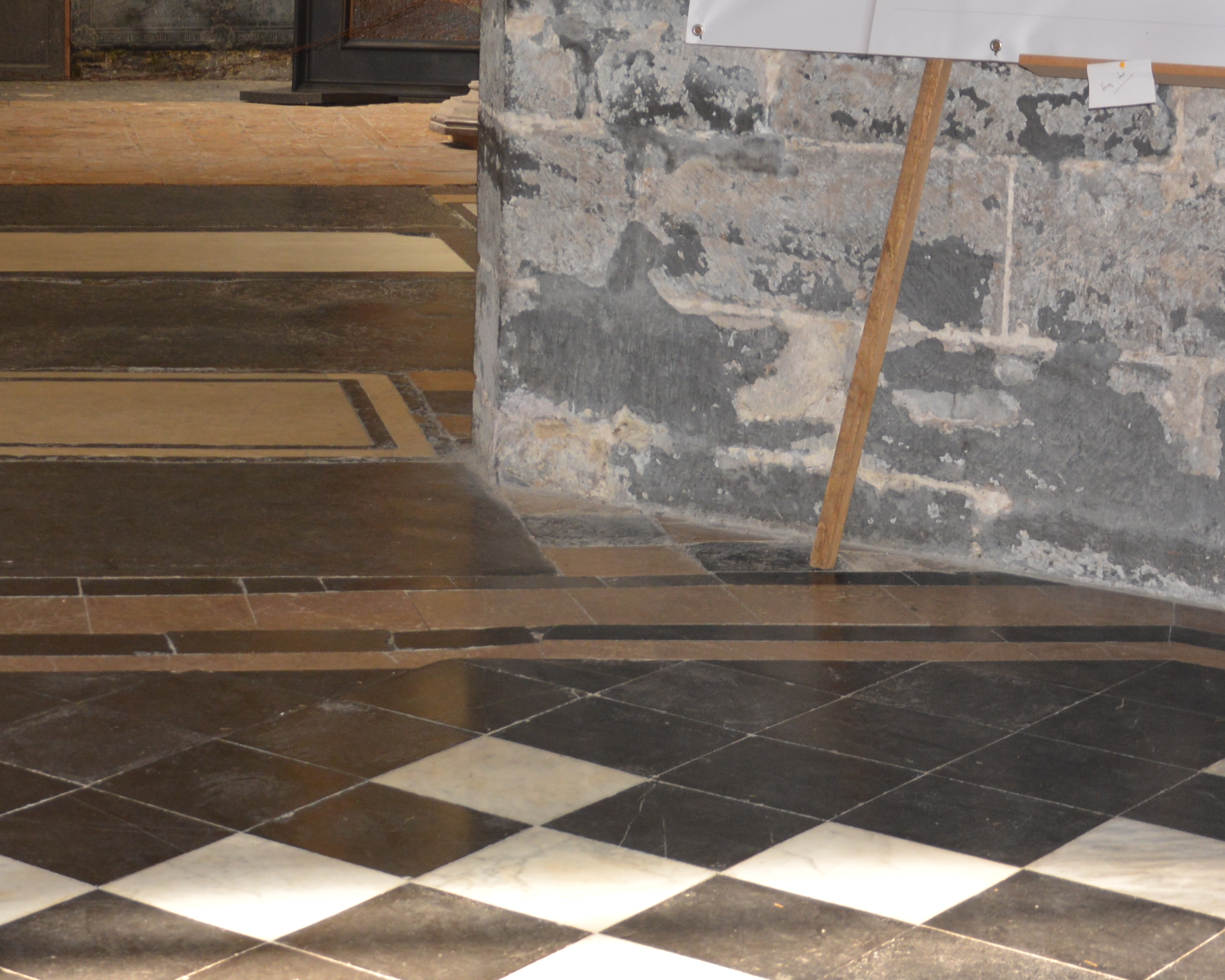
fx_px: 3087
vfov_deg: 18.0
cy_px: 271
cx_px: 159
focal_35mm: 85
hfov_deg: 22.0
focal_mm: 25
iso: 400
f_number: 4
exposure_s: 1/80
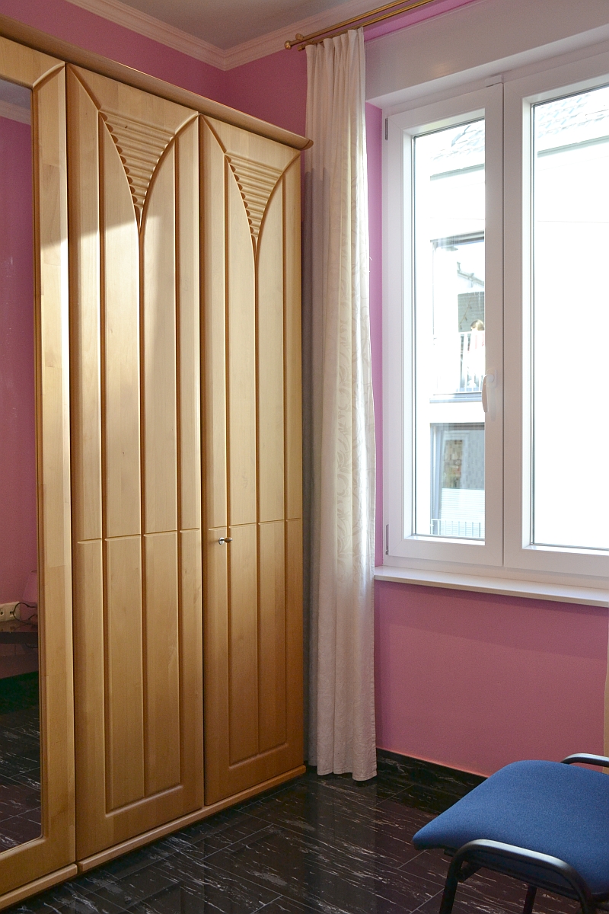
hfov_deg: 36.9
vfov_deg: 53.1
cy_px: 457
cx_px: 304
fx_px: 913
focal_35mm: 36
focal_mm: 24
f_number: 6.3
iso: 800
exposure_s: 1/160
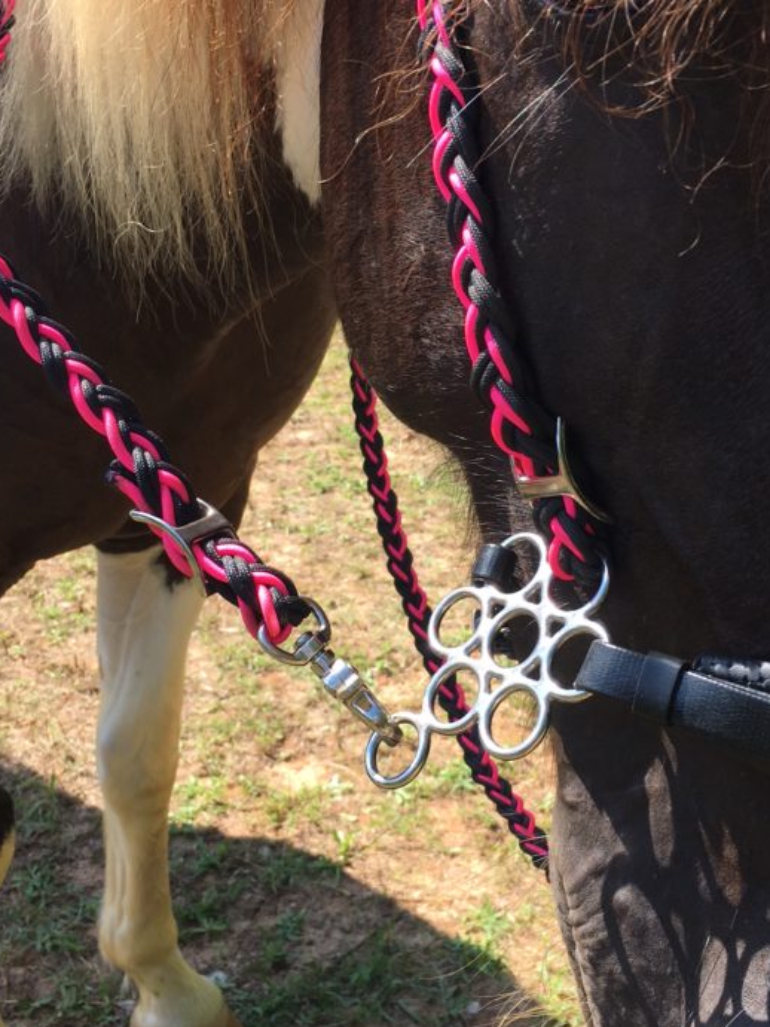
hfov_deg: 33.5
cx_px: 443
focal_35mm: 43
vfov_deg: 43.9
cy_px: 499
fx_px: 1276
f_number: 2.2
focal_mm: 4.15
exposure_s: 1/439
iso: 25
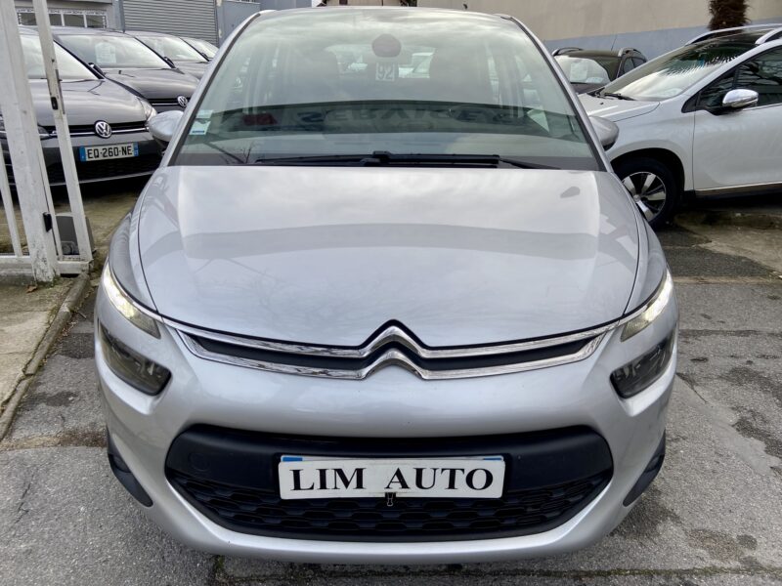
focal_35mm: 26
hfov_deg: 67.3
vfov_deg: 53.1
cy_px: 293
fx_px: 587
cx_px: 391
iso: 32
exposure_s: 1/167
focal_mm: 4.25
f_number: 1.8
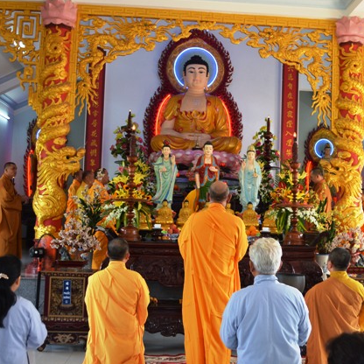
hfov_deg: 36.0
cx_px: 204
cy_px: 183
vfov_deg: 36.1
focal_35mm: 47
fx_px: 559
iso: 400
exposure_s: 1/100
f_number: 5
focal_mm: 24
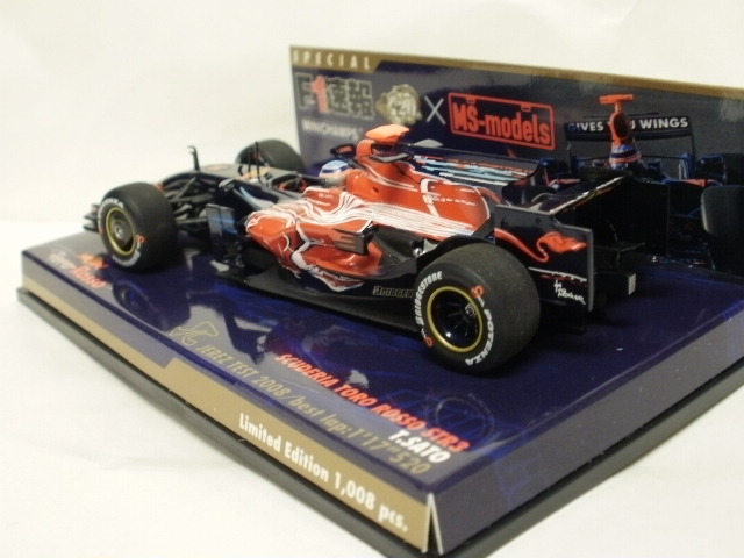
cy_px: 279
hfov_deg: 42.9
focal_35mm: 44
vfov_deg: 32.9
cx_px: 372
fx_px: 946
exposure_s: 1/4
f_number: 4
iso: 125
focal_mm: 7.7
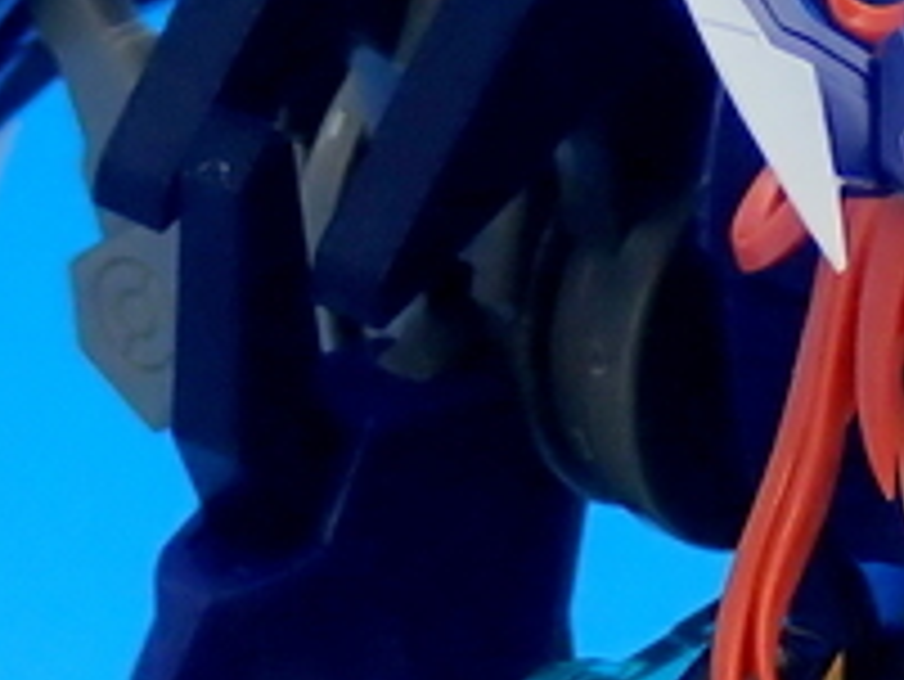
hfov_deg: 4.7
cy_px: 1306
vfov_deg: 3.5
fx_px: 10923
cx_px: 643
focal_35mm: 418
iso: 100
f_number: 4.3
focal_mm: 14.62
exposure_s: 1/20
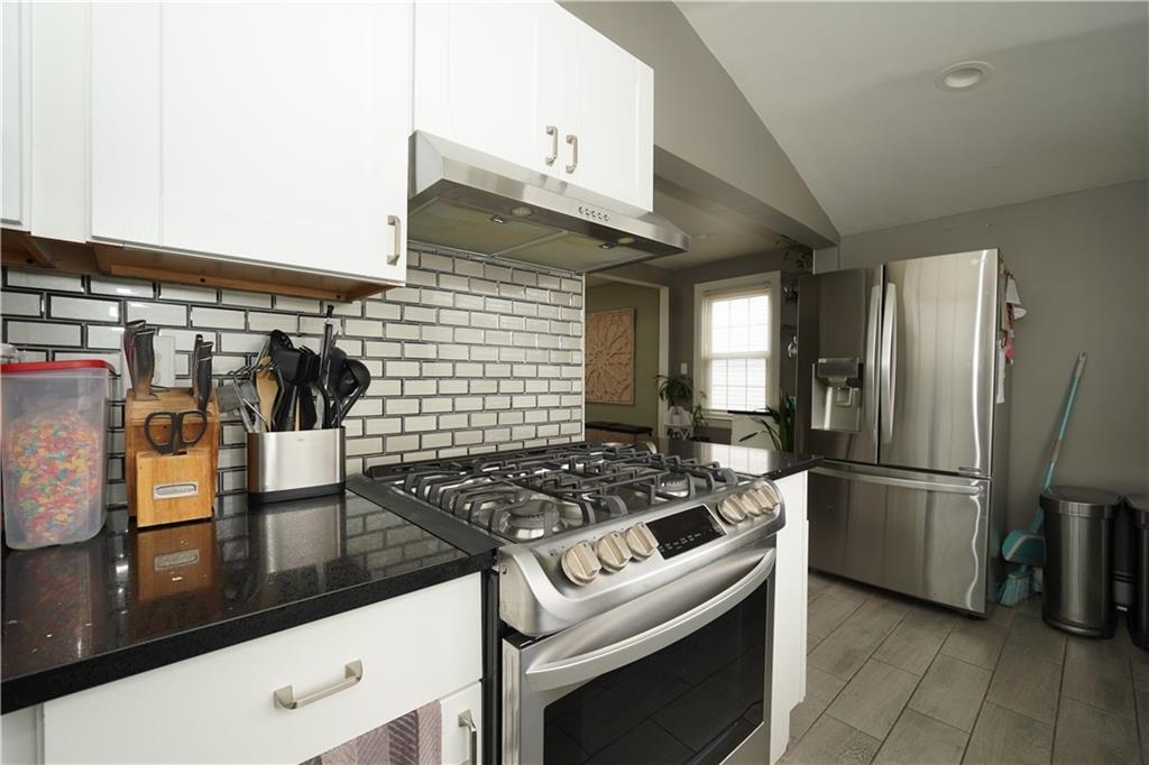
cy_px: 382
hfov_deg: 100.4
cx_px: 574
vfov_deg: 77.3
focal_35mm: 15
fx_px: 479
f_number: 4.5
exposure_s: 1/125
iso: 320
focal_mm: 10
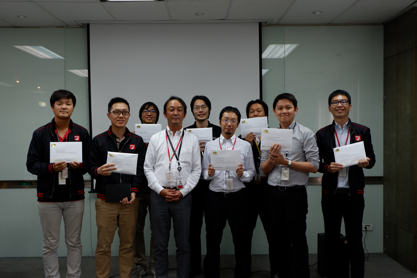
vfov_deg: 36.9
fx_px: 417
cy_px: 139
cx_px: 208
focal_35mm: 36
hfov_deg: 53.1
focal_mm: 24.3
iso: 200
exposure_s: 1/15
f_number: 5
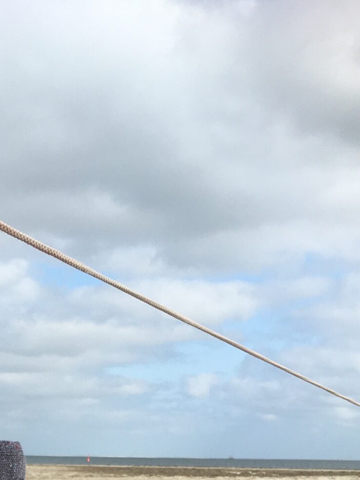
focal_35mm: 76
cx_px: -49
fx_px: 1054
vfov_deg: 23.0
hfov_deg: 18.6
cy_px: 614
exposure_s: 1/1789
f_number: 2.2
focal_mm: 4.15
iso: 25
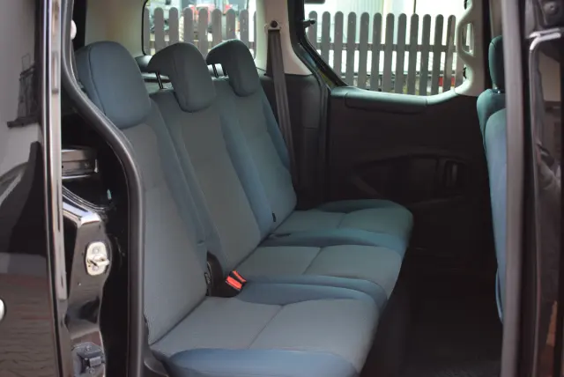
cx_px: 282
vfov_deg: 33.1
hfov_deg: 47.9
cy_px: 188
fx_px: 635
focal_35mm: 40
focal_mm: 27
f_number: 4
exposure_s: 1/60
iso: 1100
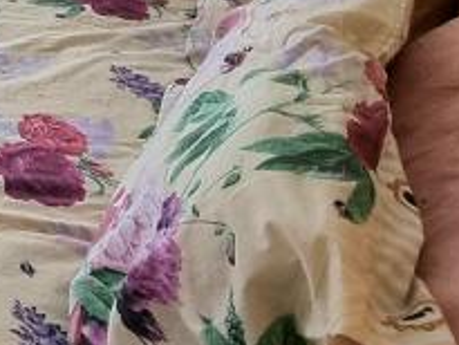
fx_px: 862
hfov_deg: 21.3
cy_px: -188
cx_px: -338
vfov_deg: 19.4
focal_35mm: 65
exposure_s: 1/50
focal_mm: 2.2
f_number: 2.2
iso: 160
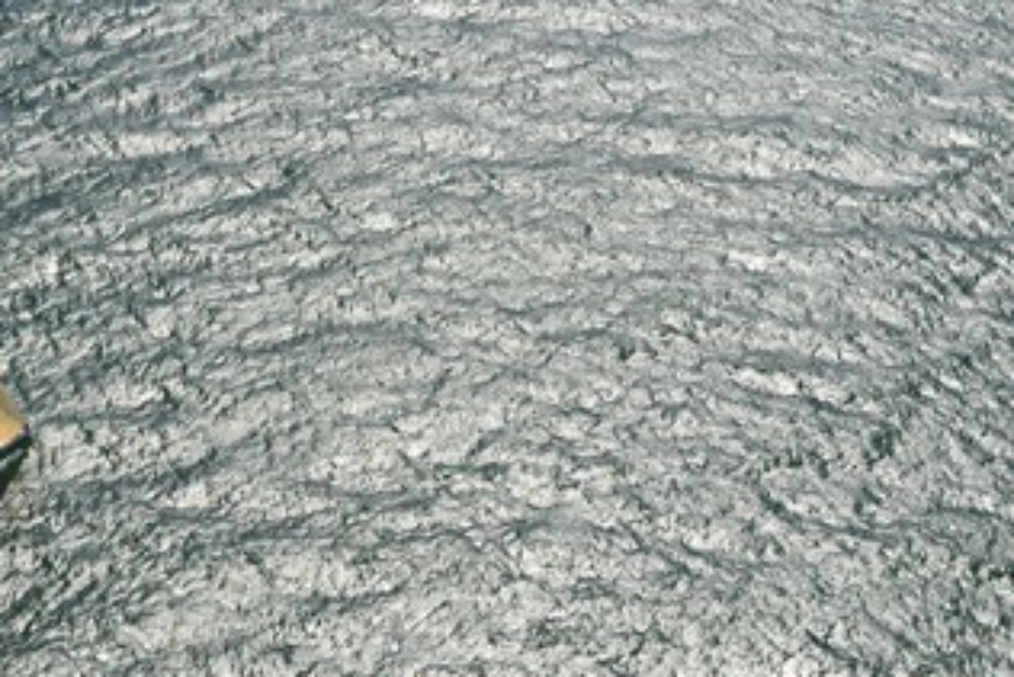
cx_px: 343
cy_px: 289
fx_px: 2621
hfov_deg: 21.8
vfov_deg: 14.7
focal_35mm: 93
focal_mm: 70
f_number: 9
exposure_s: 1/1000
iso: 400
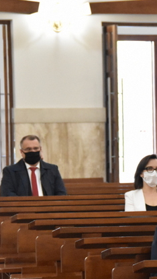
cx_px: 225
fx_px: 1677
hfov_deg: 5.3
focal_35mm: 227
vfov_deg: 9.5
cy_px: 177
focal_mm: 75
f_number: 5
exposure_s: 1/125
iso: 5600
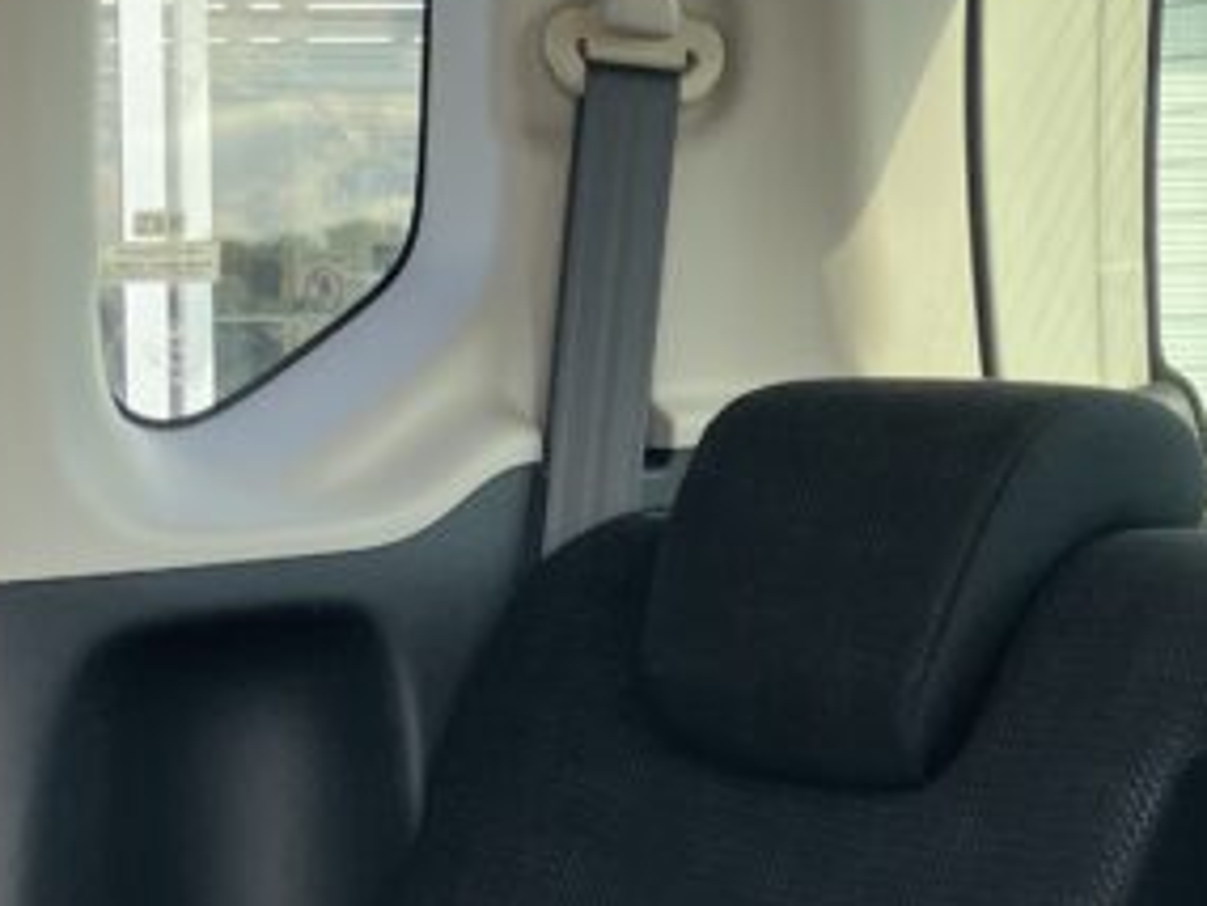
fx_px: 3698
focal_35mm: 106
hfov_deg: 18.5
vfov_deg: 12.8
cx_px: 398
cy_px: 1583
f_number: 1.8
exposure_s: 1/121
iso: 50
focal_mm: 3.99
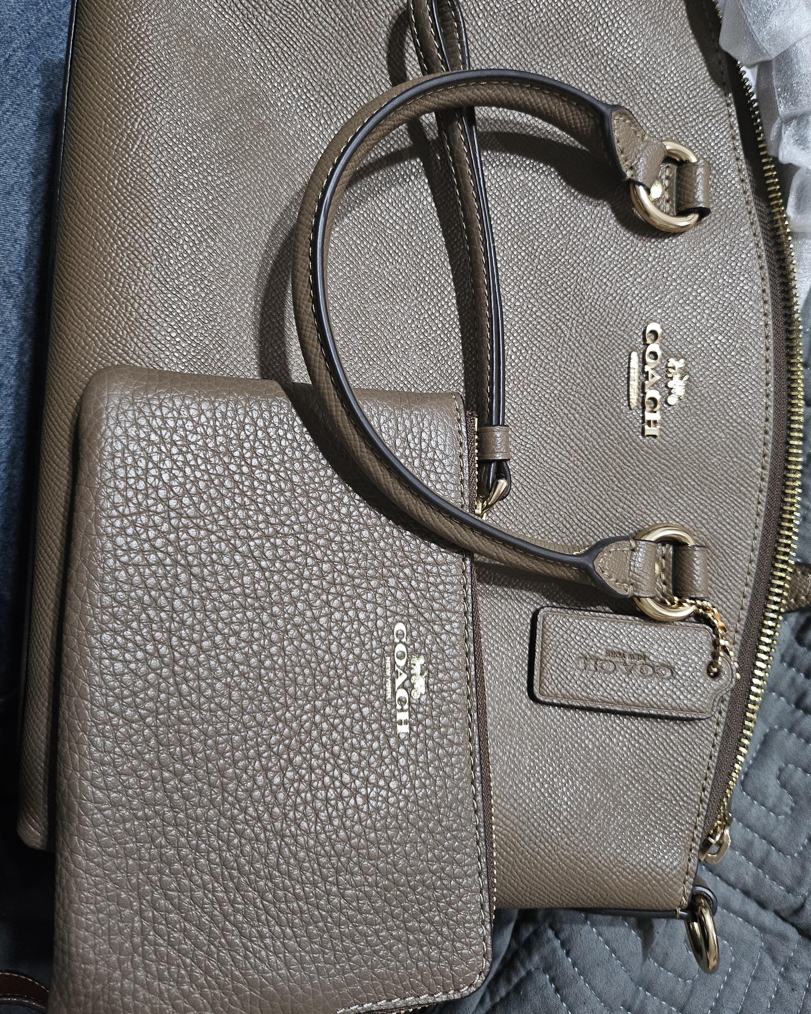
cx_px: 392
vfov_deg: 65.9
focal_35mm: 26
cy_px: 455
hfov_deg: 54.9
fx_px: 780
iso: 640
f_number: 1.8
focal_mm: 5
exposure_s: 1/24
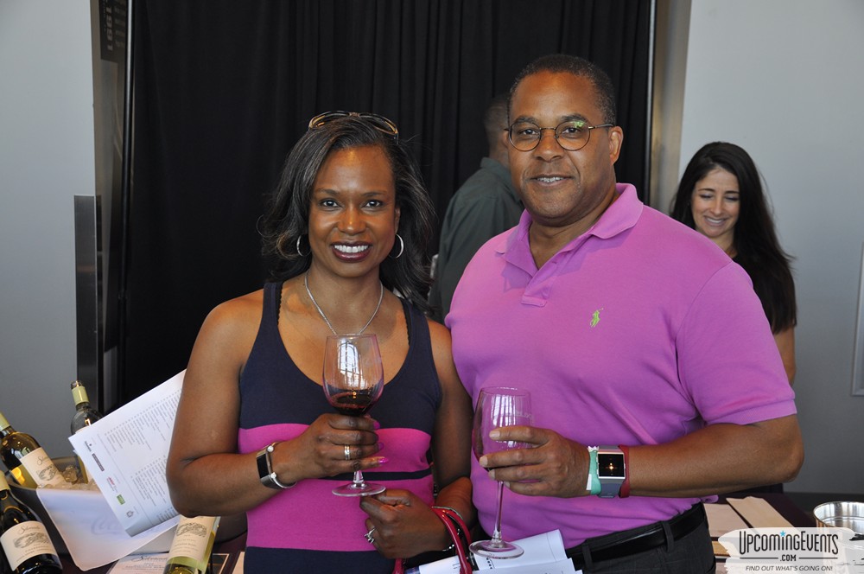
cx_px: 432
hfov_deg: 43.7
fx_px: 1079
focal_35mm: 45
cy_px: 287
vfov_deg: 29.8
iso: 400
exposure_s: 1/60
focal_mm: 30
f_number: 5
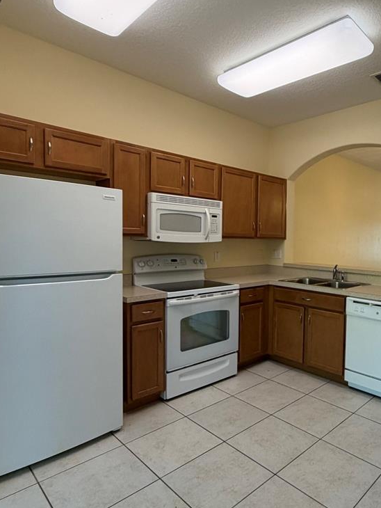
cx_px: 286
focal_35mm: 23
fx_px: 337
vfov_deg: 73.9
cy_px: 259
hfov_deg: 56.0
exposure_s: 1/120
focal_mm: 2.22
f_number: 2.2
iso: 160
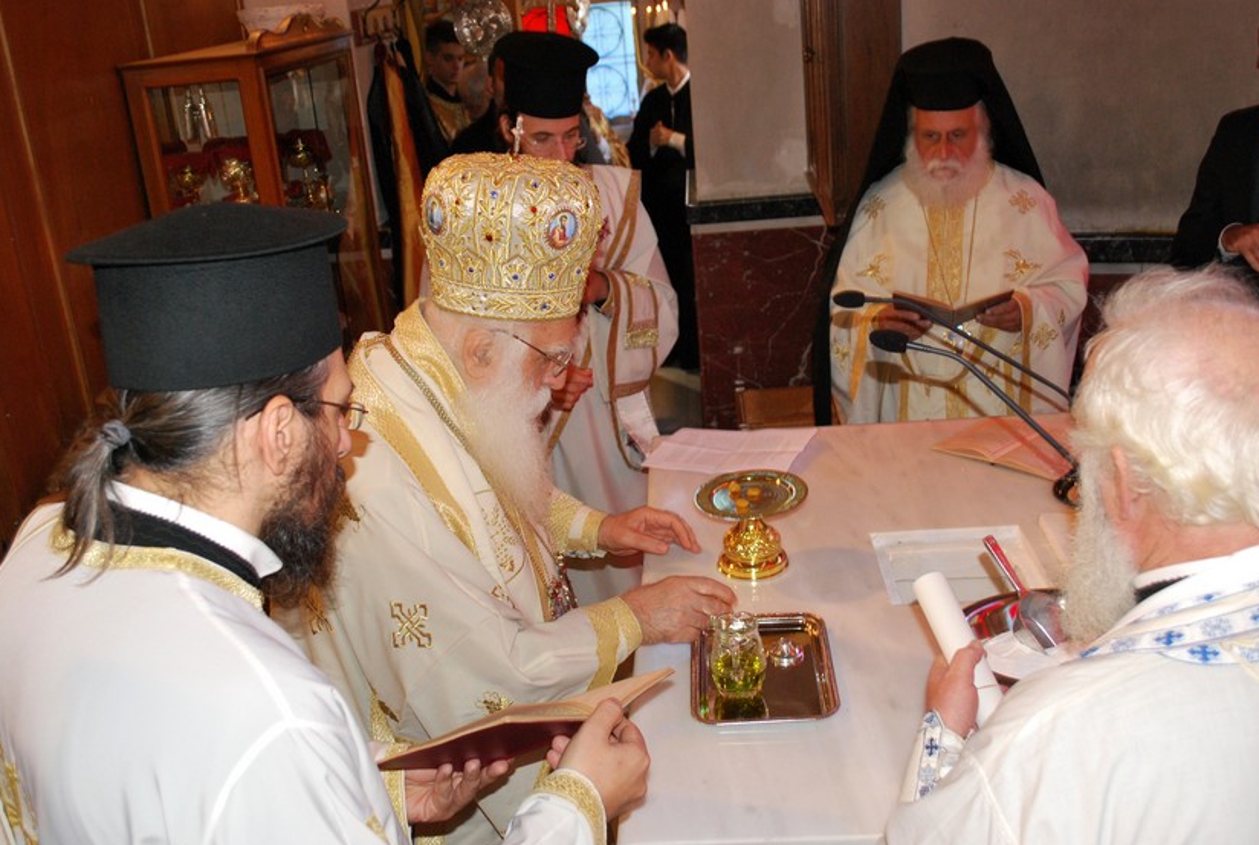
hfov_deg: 55.7
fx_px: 1191
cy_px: 432
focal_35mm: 34
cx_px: 630
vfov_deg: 39.0
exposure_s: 1/60
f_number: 5
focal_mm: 22
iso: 800
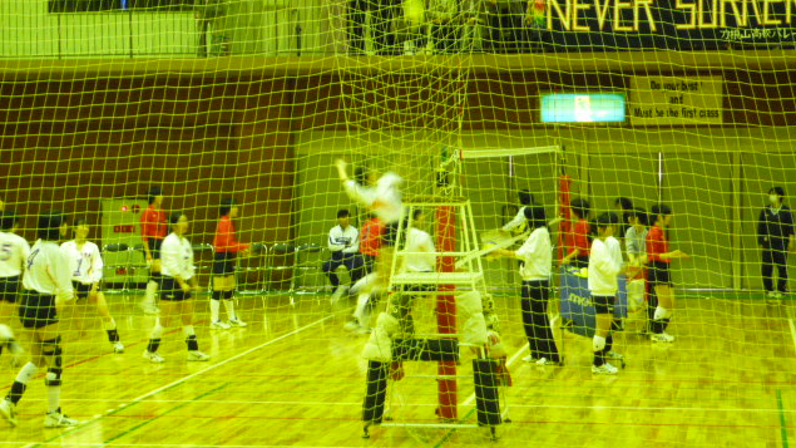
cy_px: 156
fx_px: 2110
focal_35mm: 100
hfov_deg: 21.4
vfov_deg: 12.1
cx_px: 400
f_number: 5.7
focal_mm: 16.2
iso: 1000
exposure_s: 1/15
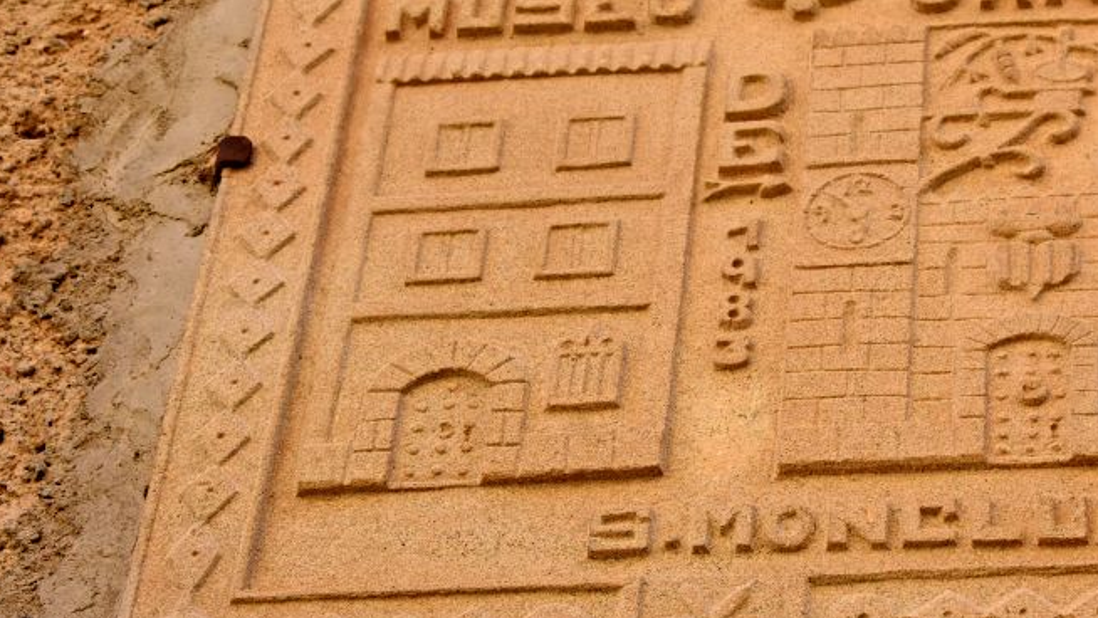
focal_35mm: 123
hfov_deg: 17.4
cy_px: 327
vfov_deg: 9.9
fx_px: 3581
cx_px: 784
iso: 500
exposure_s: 1/250
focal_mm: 50
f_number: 8
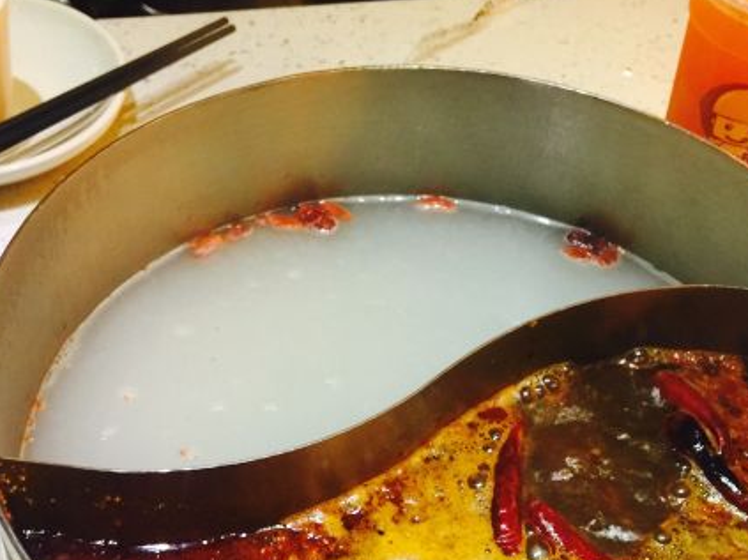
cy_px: 451
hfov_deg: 39.7
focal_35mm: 48
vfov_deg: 29.5
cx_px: 375
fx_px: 1037
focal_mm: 4.15
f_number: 2.2
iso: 100
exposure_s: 1/17
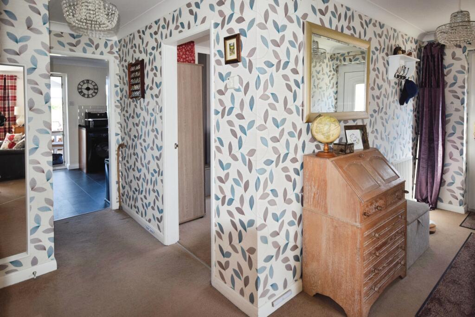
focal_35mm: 20
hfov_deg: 85.4
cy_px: 158
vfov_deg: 63.2
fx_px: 257
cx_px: 238
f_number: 5
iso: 800
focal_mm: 13
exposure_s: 1/100
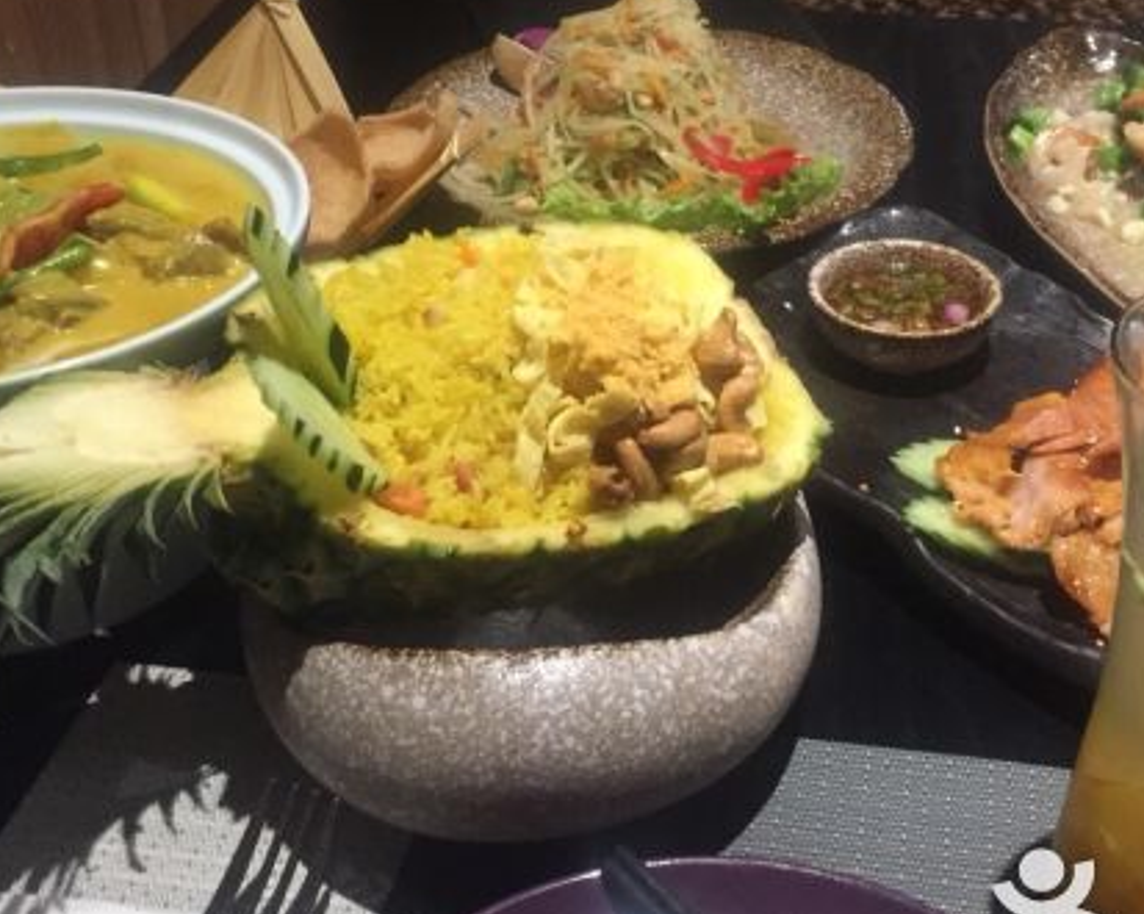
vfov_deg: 31.3
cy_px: 331
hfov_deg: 38.5
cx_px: 717
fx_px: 1624
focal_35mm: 48
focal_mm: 4.15
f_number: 2.2
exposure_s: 1/20
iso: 250
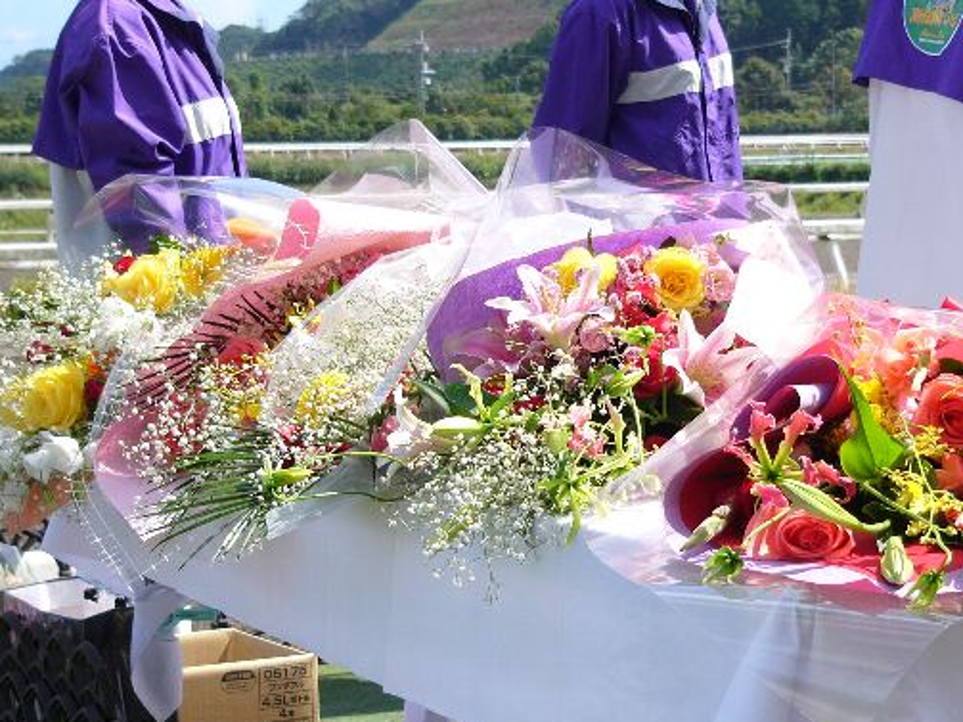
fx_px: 3115
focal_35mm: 112
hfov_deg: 17.6
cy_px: 352
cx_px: 597
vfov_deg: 13.2
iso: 50
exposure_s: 1/500
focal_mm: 14.7
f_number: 4
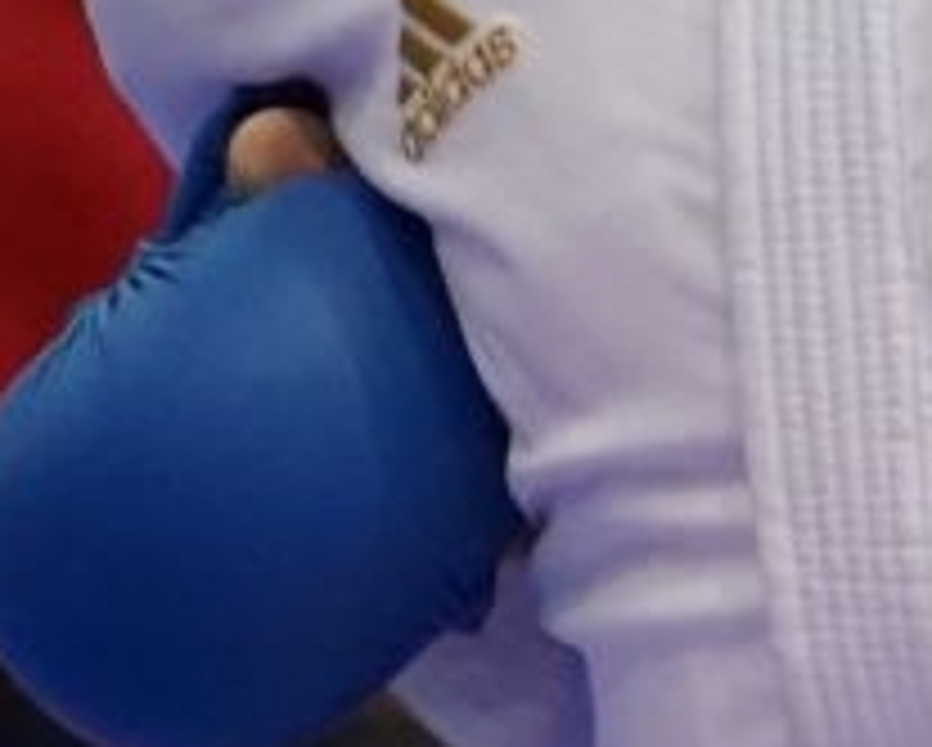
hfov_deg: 1.5
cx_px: 2359
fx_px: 36058
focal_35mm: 1306
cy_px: -760
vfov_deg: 1.2
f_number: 2.8
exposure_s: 1/1000
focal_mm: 107
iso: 2500
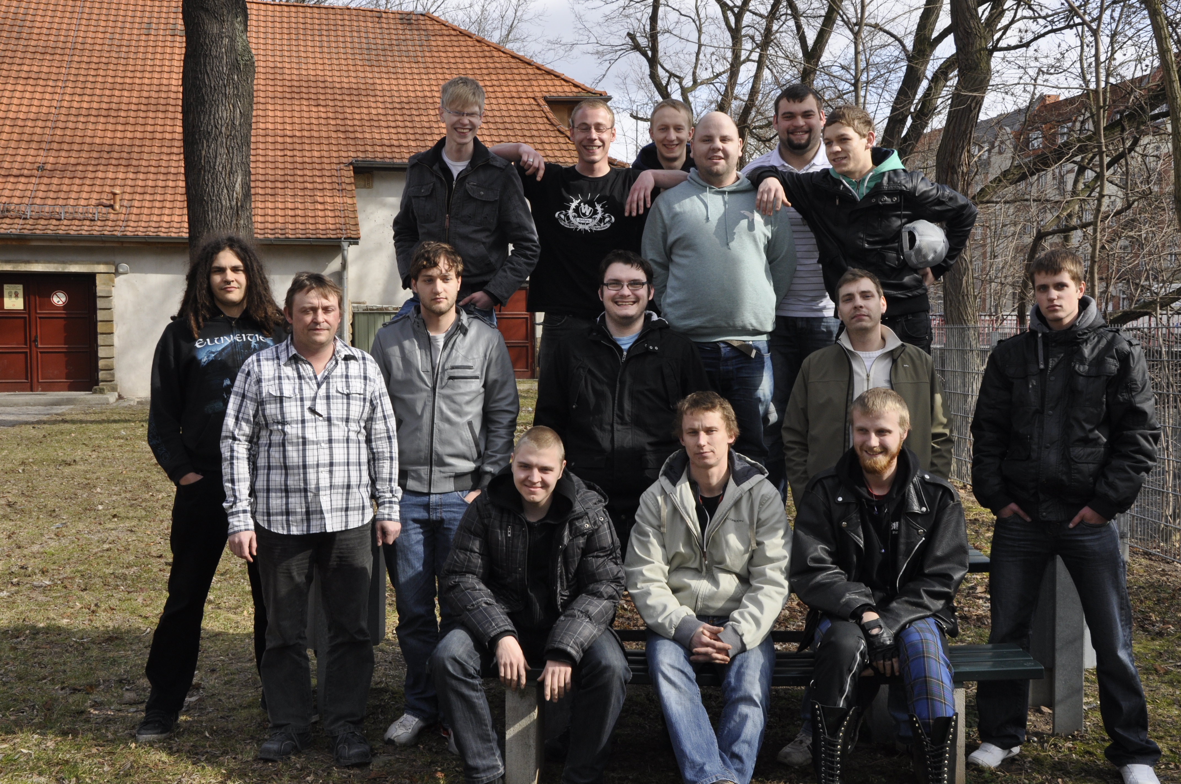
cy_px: 392
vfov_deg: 34.1
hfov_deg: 49.6
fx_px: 1278
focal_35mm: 39
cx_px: 590
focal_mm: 26
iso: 400
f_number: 11
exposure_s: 1/200
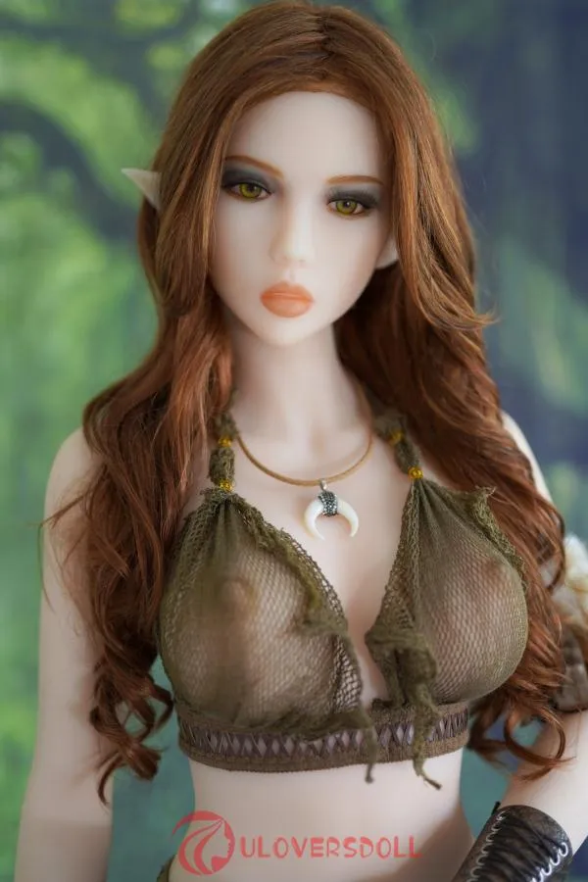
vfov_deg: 39.6
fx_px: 1225
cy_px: 441
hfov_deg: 27.0
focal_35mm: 50
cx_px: 294
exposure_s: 1/50
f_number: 1.4
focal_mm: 50
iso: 100
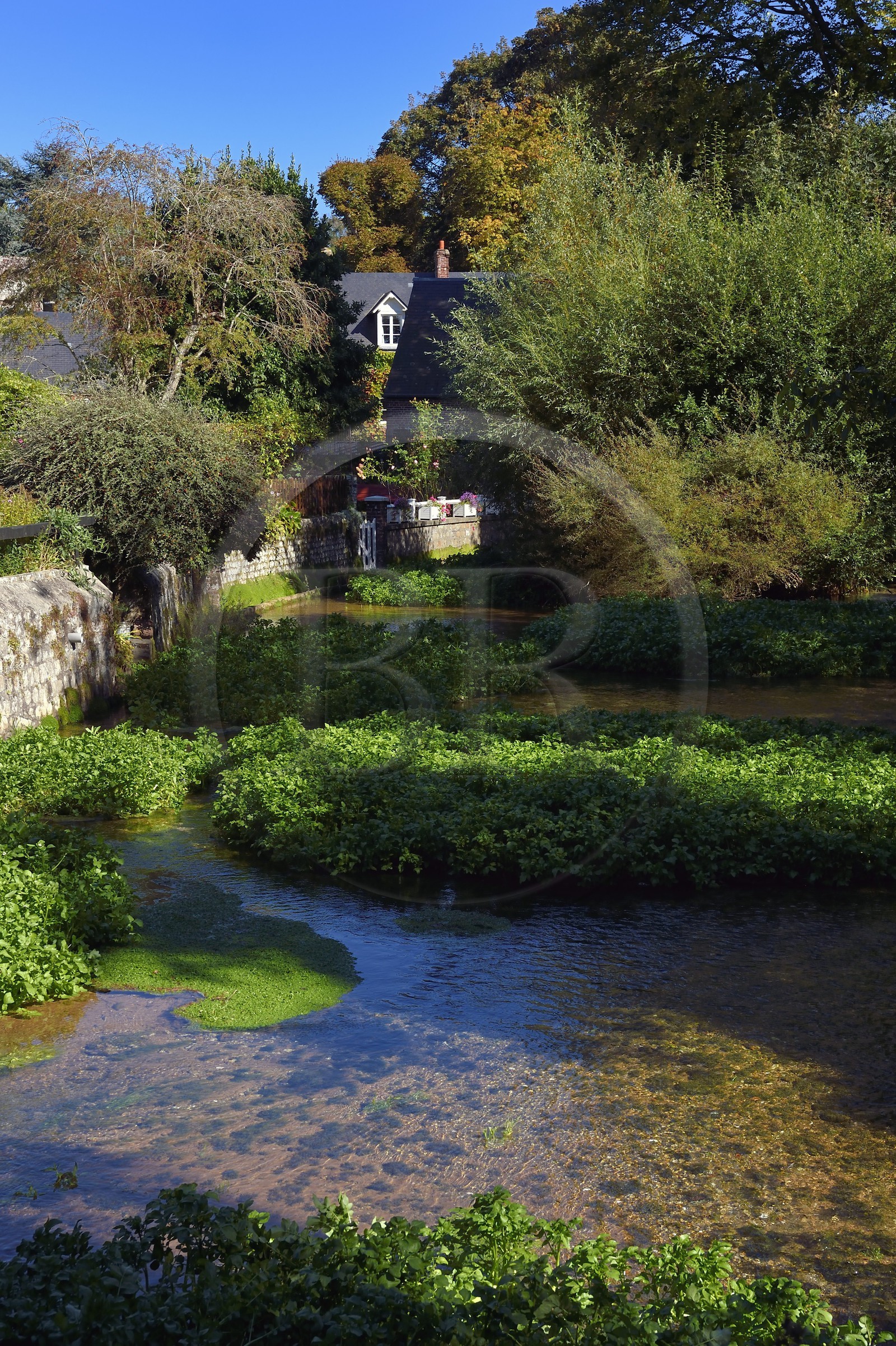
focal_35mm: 55
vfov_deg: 36.3
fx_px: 2055
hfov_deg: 24.6
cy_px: 673
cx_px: 448
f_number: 10
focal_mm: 55
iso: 200
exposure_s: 1/250
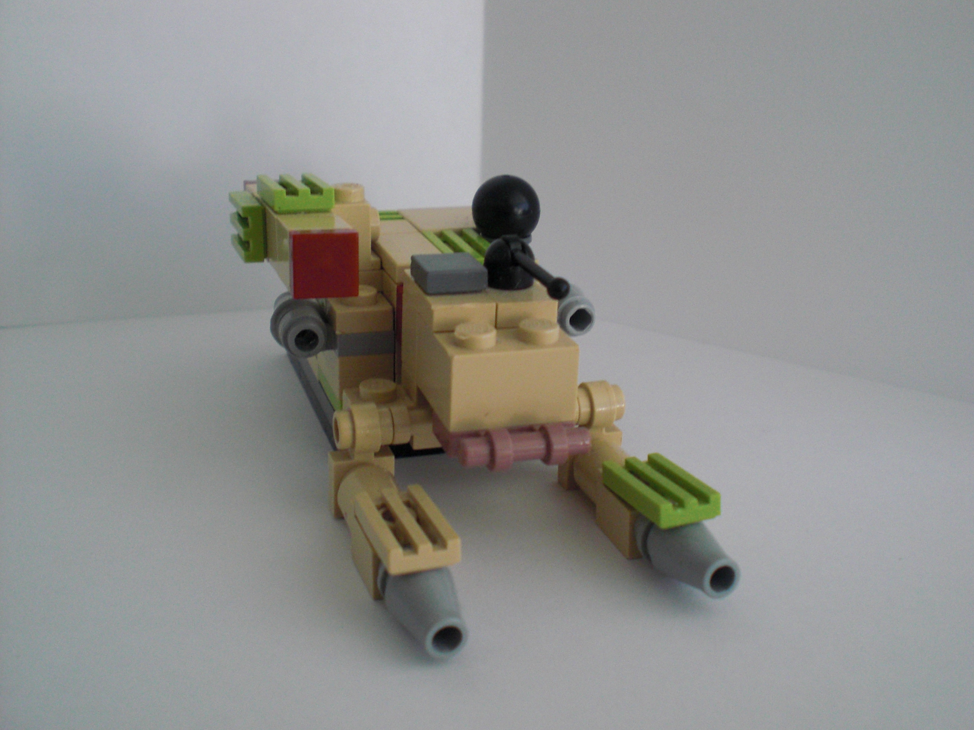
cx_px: 499
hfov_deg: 47.9
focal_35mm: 39
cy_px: 364
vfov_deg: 36.8
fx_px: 1097
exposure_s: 1/80
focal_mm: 6.3
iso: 200
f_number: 3.1
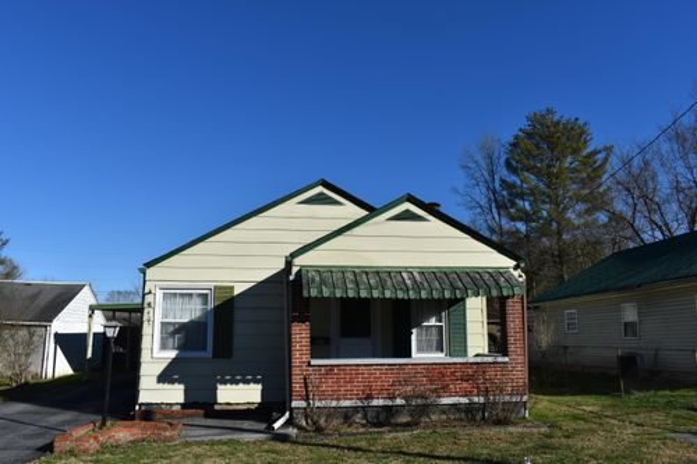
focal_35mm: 27
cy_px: 232
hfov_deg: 67.4
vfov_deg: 47.9
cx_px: 348
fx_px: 523
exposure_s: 1/320
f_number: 9
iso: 100
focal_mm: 18
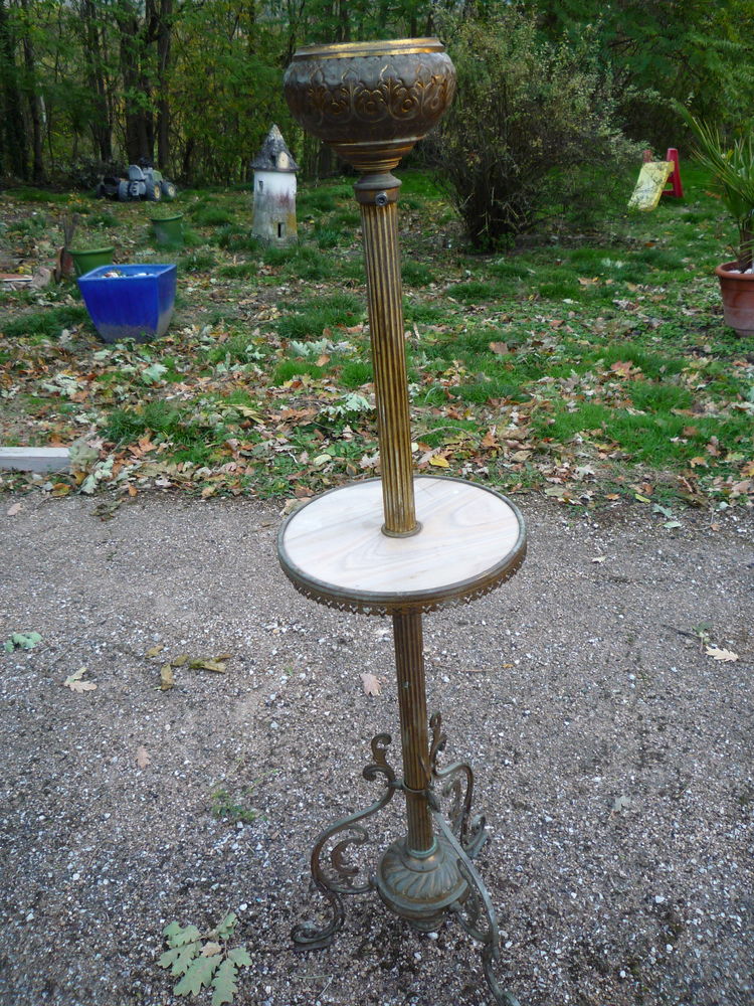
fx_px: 871
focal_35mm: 30
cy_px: 503
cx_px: 377
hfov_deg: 46.8
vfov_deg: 60.0
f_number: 3.3
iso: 160
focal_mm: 5.2
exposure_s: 1/30
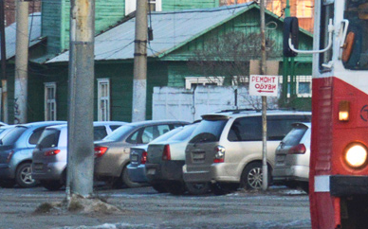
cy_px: -41
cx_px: 547
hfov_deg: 4.9
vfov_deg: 3.1
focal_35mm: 426
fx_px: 4270
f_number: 5.6
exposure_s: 1/50
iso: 400
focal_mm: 90
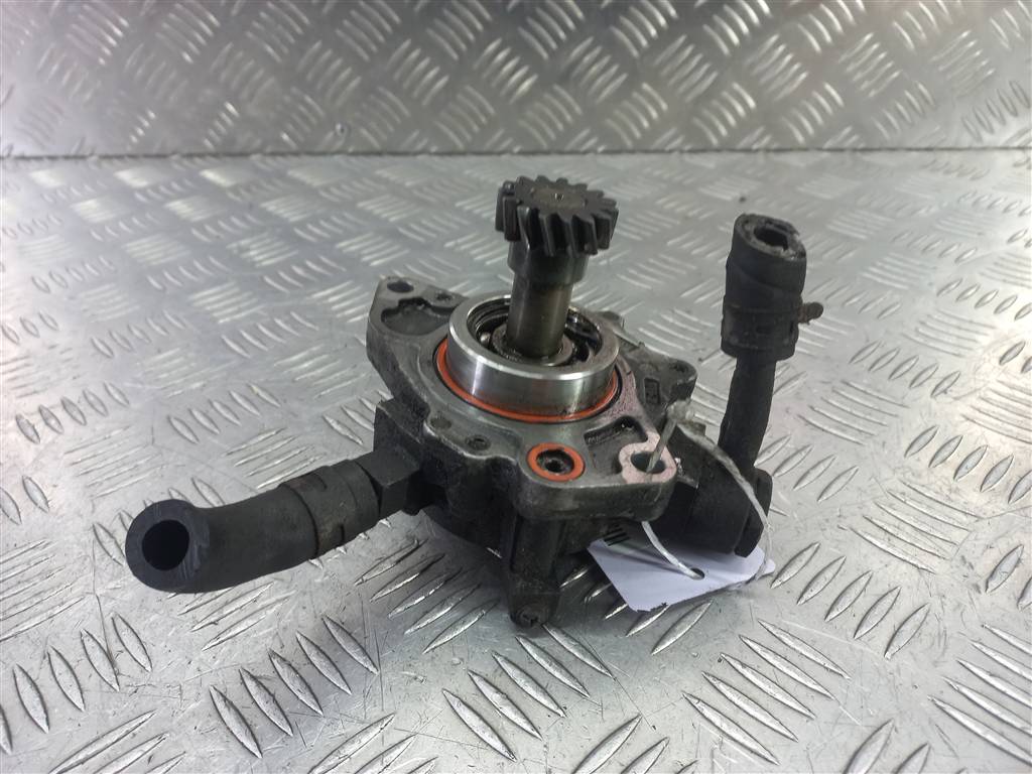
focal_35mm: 25
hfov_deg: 69.4
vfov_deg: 54.9
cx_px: 516
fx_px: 745
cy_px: 387
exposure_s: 1/50
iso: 80
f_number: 1.8
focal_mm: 4.6
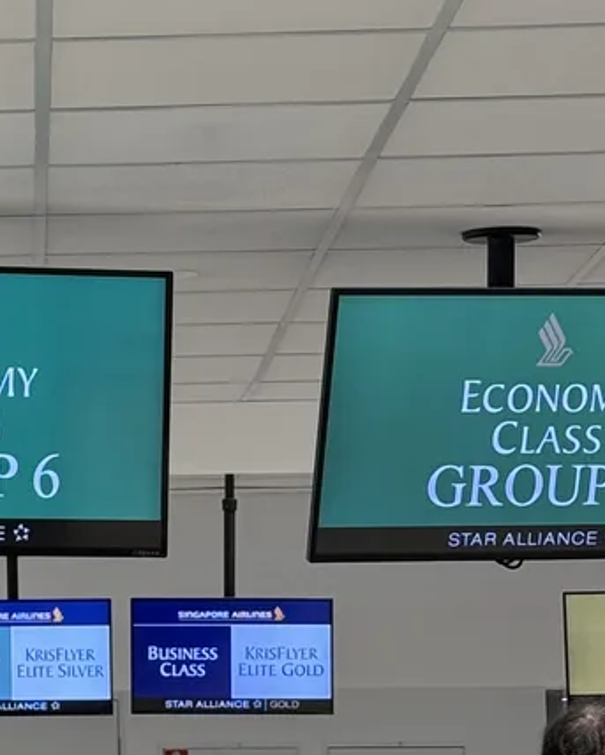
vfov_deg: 11.0
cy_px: 381
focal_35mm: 175
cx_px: -268
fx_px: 3913
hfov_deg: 8.7
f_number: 1.78
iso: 125
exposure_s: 1/100
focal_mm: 6.76
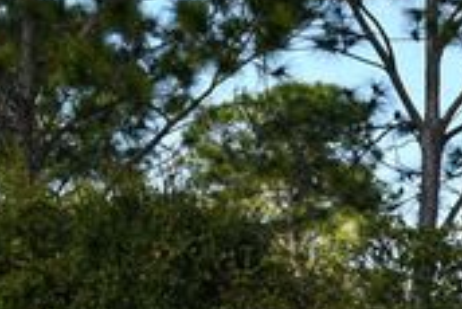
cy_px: 489
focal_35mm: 208
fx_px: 2672
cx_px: 564
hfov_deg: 9.7
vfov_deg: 6.5
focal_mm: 28
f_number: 8
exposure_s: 1/250
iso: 140
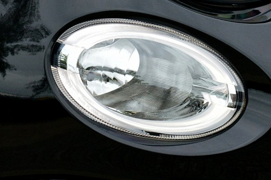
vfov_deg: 8.1
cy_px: -14
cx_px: 117
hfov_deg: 12.2
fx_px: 1272
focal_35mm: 169
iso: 400
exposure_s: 1/200
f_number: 10
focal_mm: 48
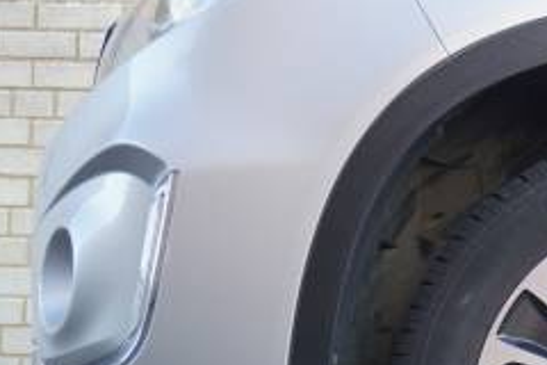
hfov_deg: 14.4
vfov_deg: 10.0
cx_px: 720
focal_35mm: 136
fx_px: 2066
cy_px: 406
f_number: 4.5
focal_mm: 34
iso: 500
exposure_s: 1/60
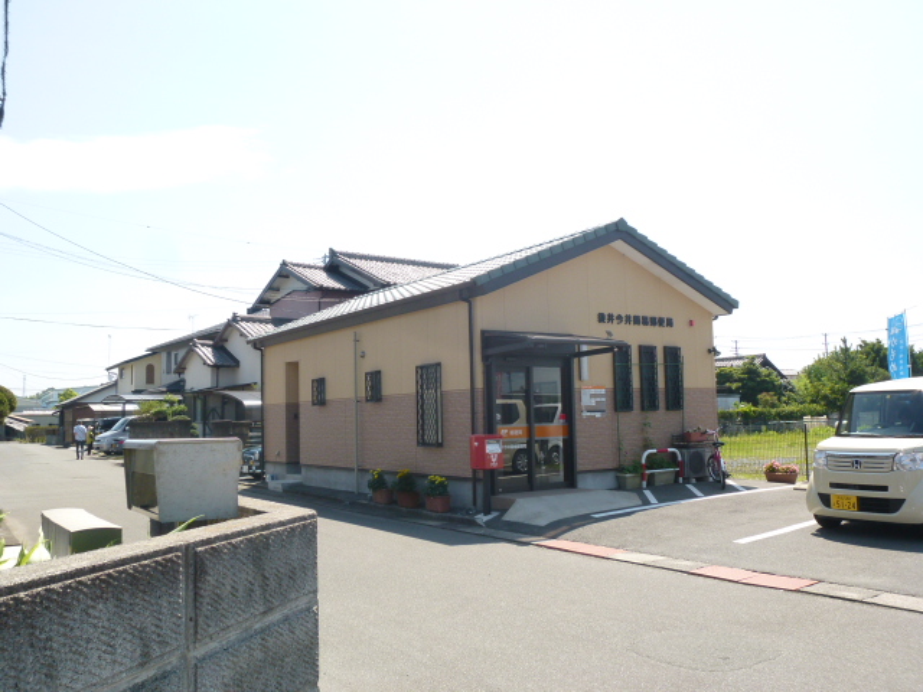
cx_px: 462
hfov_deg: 60.0
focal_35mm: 30
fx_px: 800
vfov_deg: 46.8
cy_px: 346
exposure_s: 1/400
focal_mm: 5.4
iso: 100
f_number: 4.5
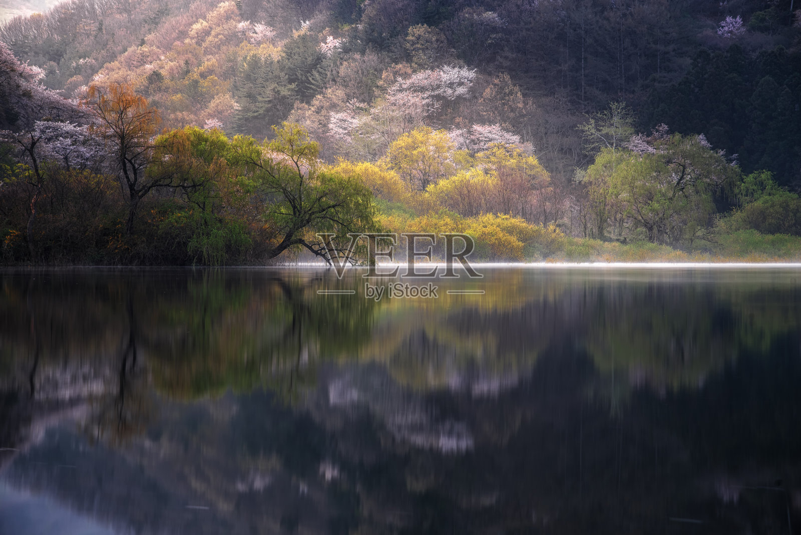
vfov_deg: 13.1
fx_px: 2337
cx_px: 400
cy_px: 268
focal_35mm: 105
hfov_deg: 19.4
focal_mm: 105
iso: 100
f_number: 8
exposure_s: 10
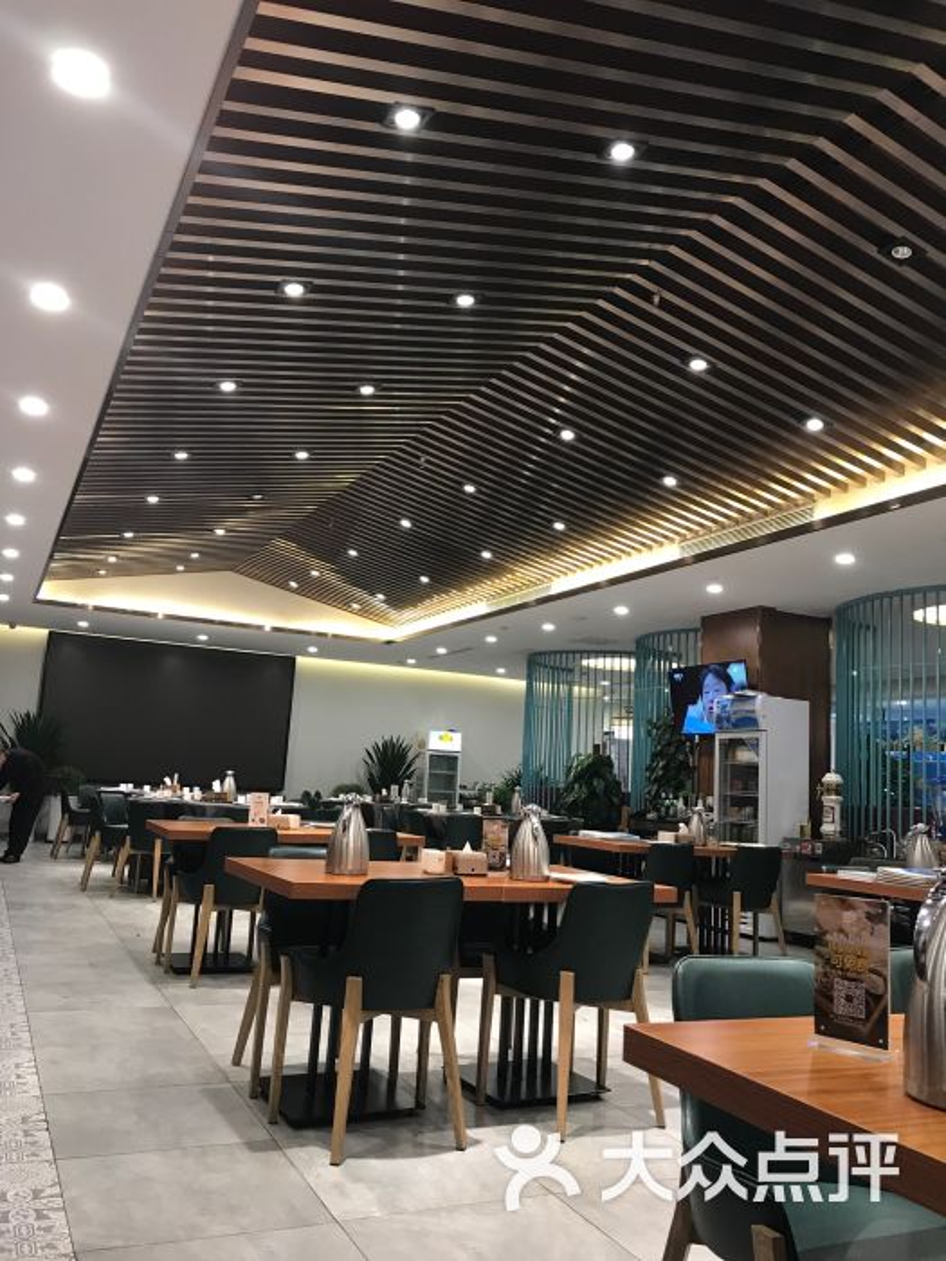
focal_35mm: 28
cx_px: 473
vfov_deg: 63.4
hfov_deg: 49.7
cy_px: 630
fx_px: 1020
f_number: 1.8
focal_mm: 3.99
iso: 50
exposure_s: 1/17
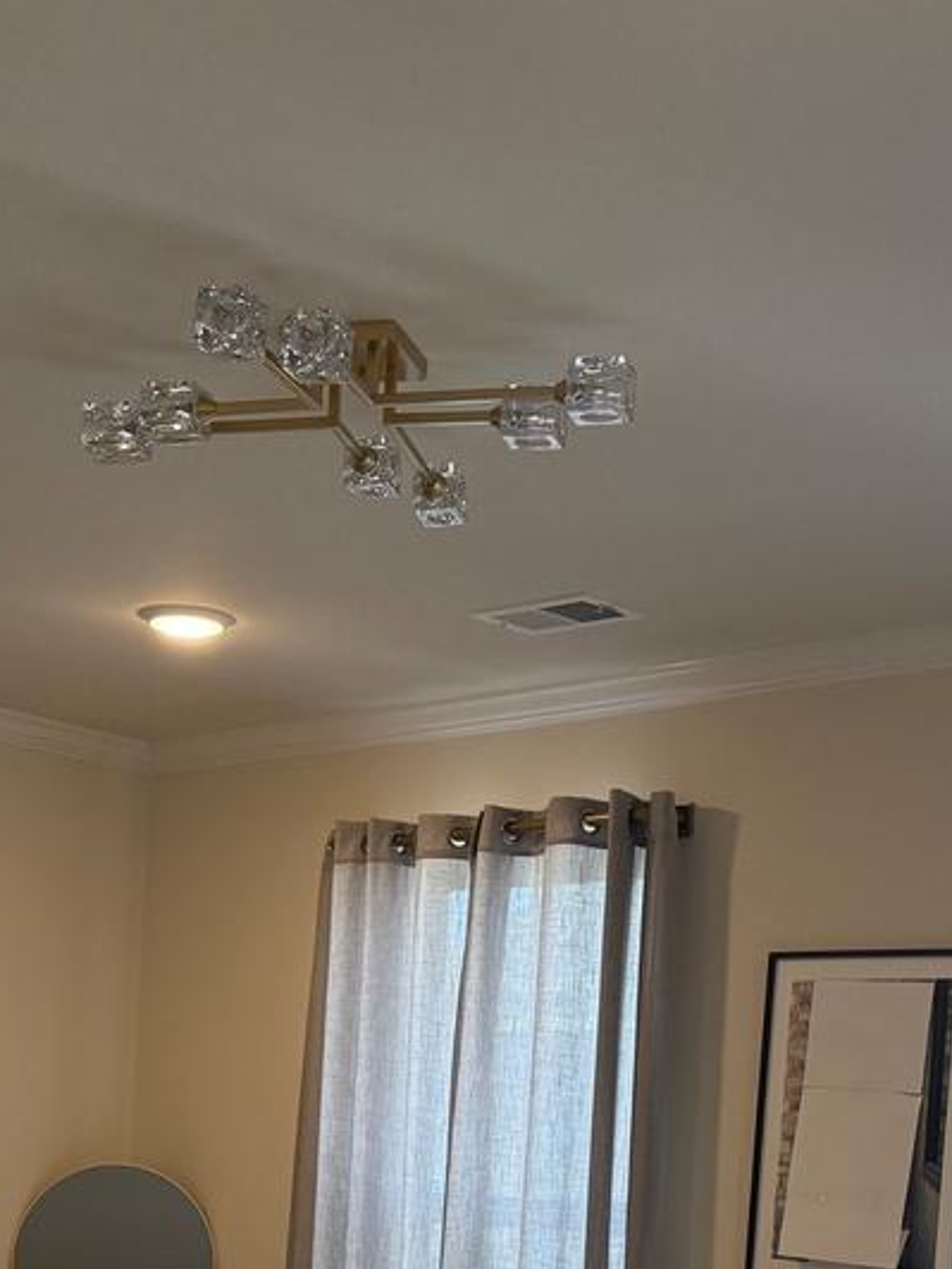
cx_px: 389
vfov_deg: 28.3
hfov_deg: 22.6
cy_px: 1221
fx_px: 2383
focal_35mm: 65
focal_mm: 6.76
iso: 200
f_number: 1.78
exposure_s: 1/169
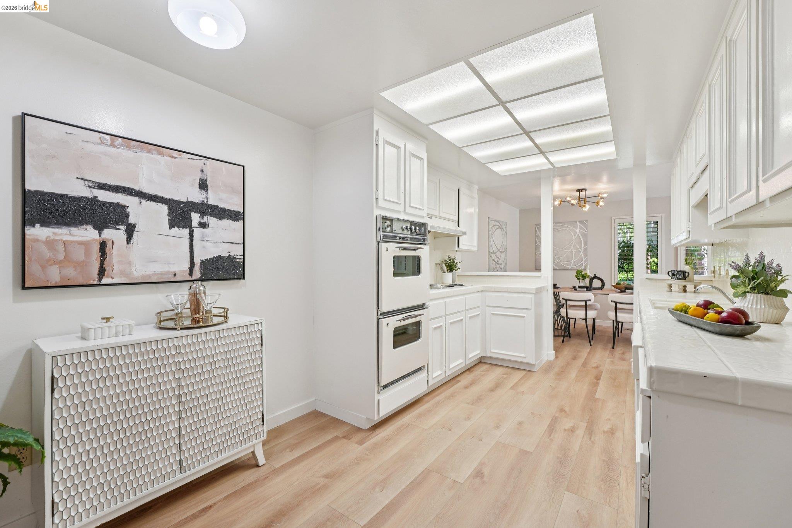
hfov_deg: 104.3
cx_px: 396
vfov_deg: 81.2
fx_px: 308
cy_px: 264
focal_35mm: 14
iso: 640
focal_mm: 14
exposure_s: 1/30
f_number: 8
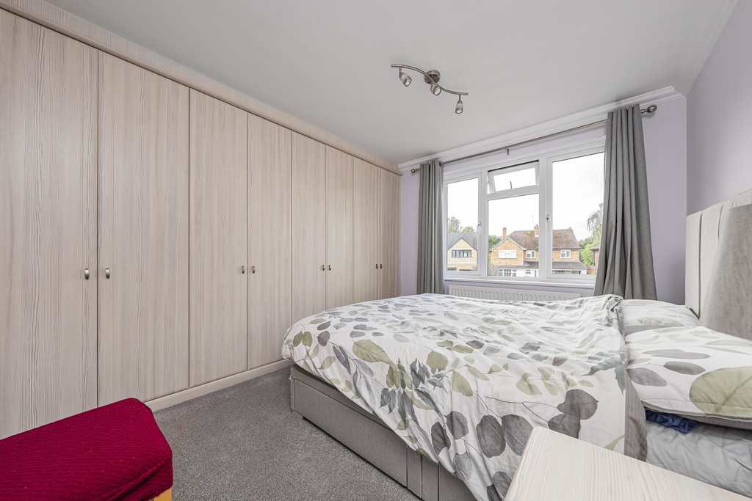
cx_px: 376
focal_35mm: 12
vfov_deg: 90.0
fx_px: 251
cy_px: 250
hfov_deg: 112.6
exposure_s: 1/40
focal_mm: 12
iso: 320
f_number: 9
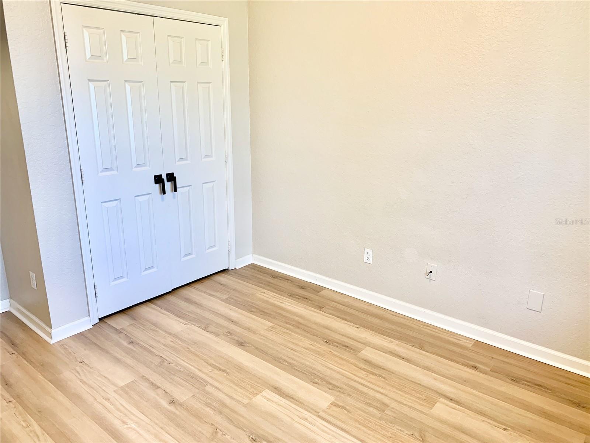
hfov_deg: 67.3
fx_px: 443
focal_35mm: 26
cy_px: 222
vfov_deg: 53.1
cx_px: 295
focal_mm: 4.25
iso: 64
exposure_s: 1/60
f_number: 1.8
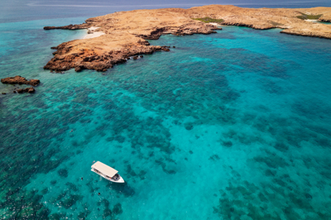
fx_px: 202
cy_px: 110
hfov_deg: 78.6
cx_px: 166
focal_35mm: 22
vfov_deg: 57.1
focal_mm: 8.38
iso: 100
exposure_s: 1/50
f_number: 2.8
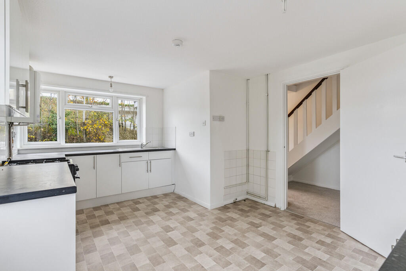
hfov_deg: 93.3
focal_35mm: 17
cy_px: 136
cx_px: 203
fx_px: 192
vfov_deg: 70.5
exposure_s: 1/60
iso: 800
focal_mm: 17
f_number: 6.3
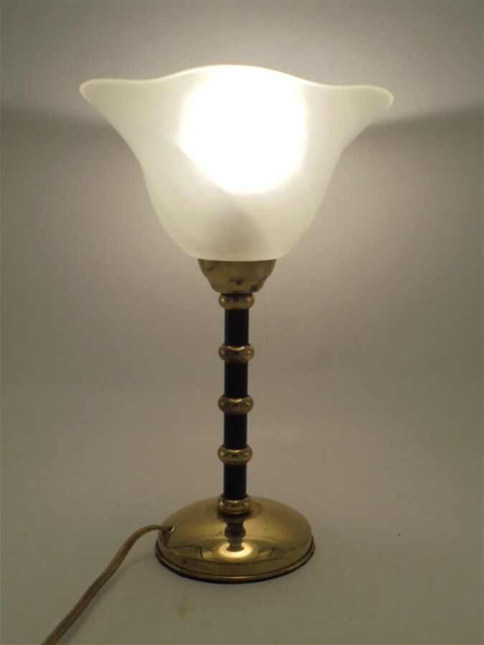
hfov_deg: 37.7
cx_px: 242
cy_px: 322
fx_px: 708
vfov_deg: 49.0
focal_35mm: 38
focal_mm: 6.9
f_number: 4.2
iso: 100
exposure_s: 1/80
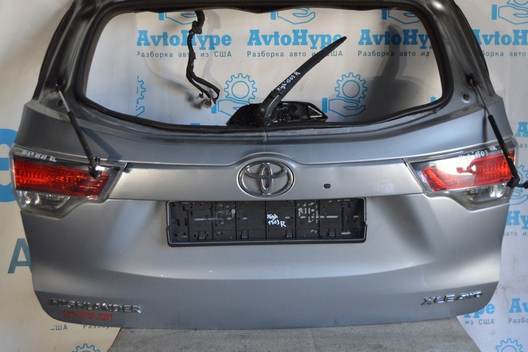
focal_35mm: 51
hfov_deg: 39.1
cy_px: 158
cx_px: 277
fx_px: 742
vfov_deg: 26.7
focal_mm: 27
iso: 400
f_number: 4
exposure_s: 1/40
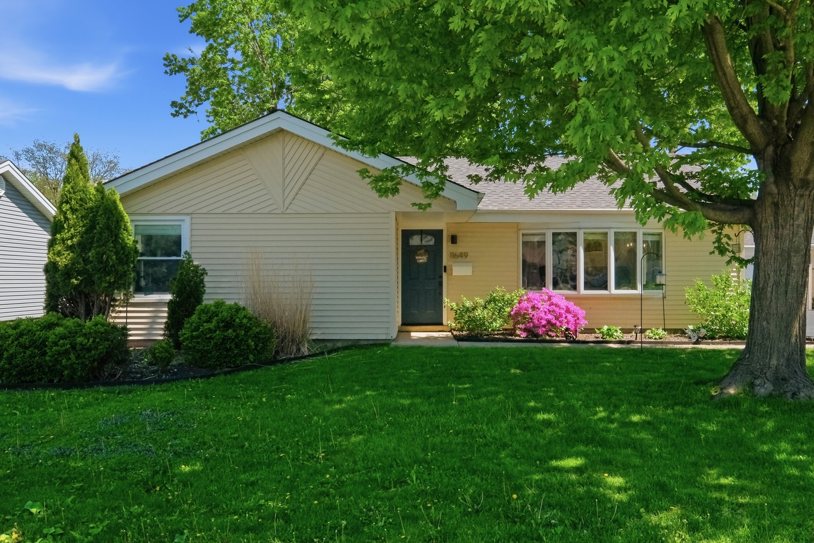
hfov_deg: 61.9
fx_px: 678
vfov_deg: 43.6
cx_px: 407
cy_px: 272
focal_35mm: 30
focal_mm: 20
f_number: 8
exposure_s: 1/3500
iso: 1600
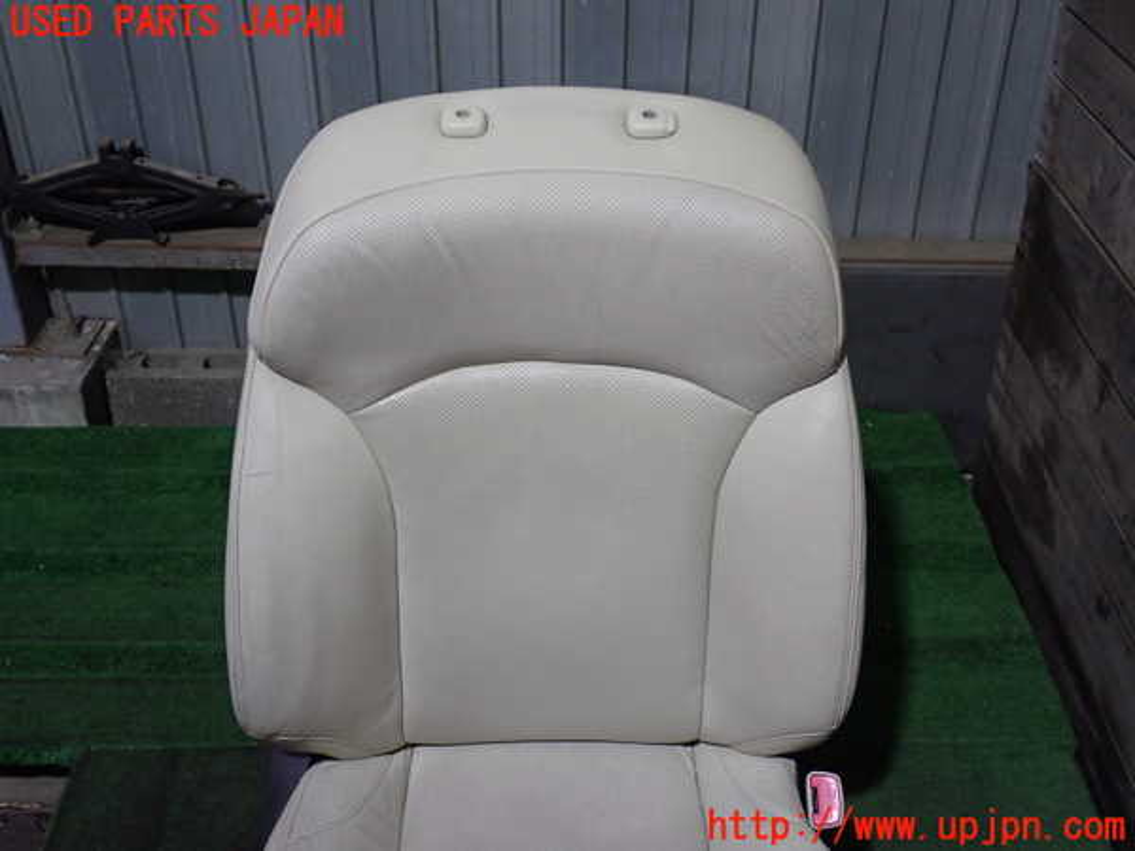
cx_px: 568
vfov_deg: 35.1
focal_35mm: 41
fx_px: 1344
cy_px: 426
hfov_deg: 45.8
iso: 500
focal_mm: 7.31
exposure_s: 1/40
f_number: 2.8
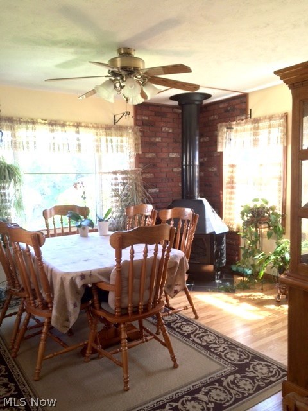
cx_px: 154
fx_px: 344
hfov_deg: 48.2
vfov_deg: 61.7
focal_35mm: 29
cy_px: 206
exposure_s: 1/30
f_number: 2.2
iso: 50
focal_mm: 4.15
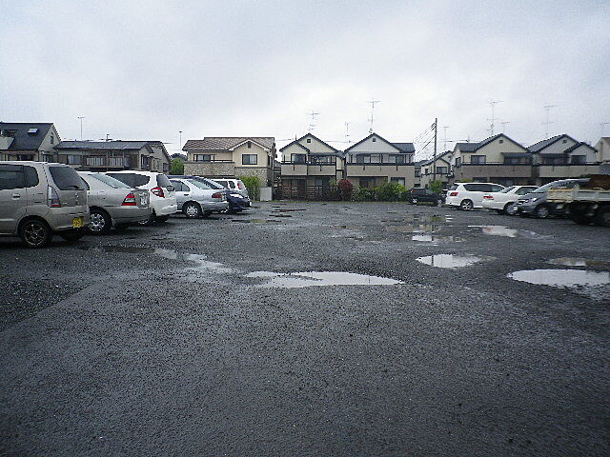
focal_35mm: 28
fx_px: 493
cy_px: 228
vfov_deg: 49.7
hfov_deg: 63.4
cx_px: 305
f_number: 3.5
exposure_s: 1/400
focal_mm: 5.05
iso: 80
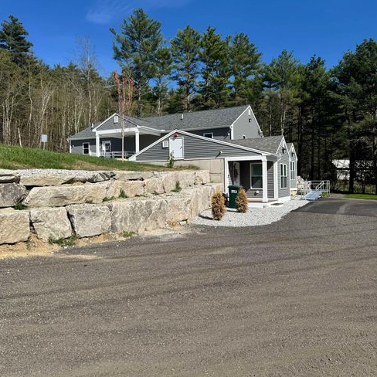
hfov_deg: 55.6
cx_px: 185
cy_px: 172
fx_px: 357
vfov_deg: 55.5
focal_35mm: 29
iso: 80
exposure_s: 1/6410
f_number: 1.78
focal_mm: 6.76
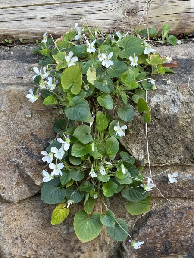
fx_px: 575
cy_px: 129
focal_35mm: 77
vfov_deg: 25.3
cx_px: 97
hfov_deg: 19.1
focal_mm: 9
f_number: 2.8
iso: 100
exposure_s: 1/99
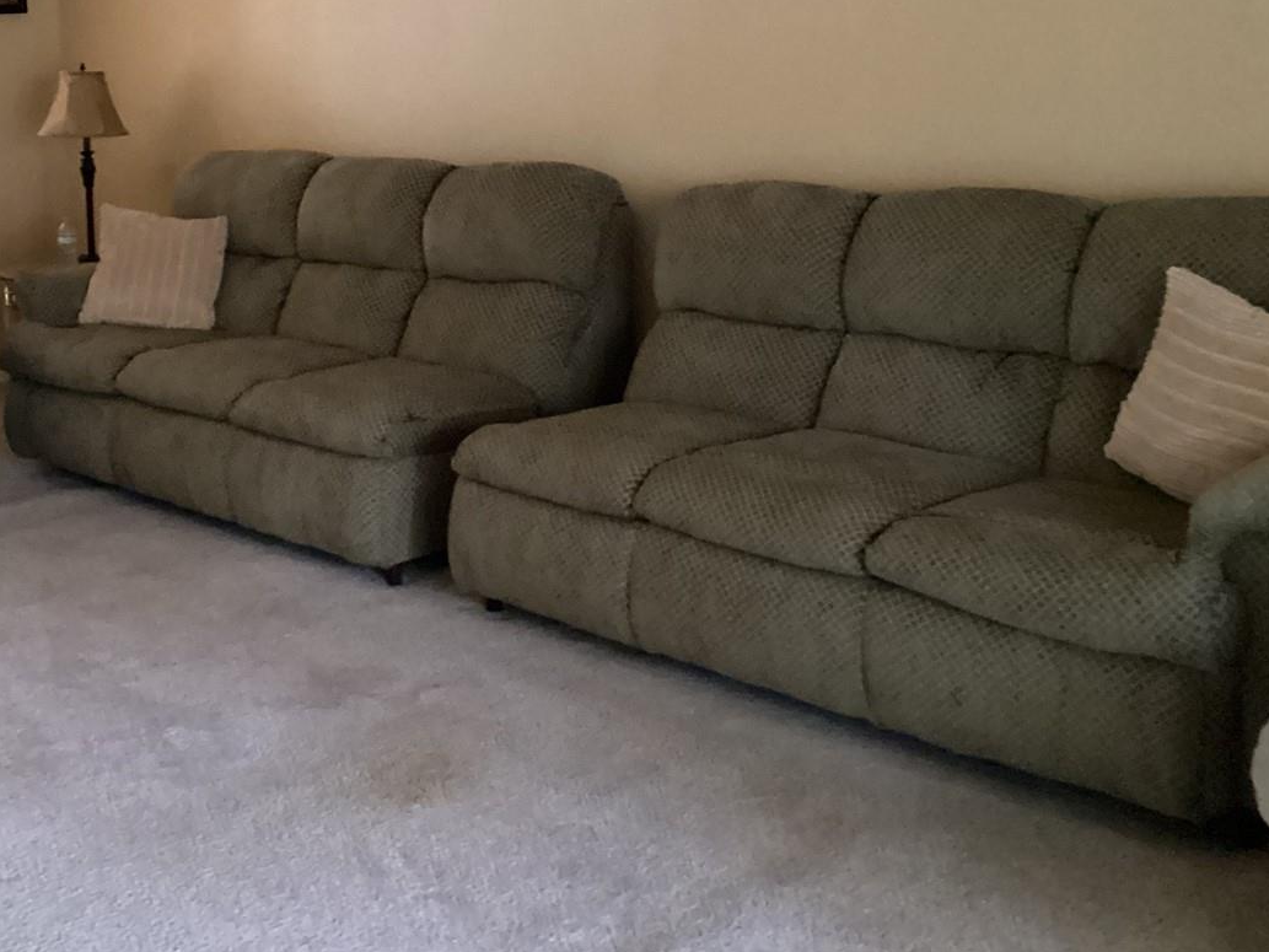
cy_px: 219
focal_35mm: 48
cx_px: 430
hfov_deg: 39.2
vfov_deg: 29.7
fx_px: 1760
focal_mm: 3.3
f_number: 2.4
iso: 800
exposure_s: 1/20
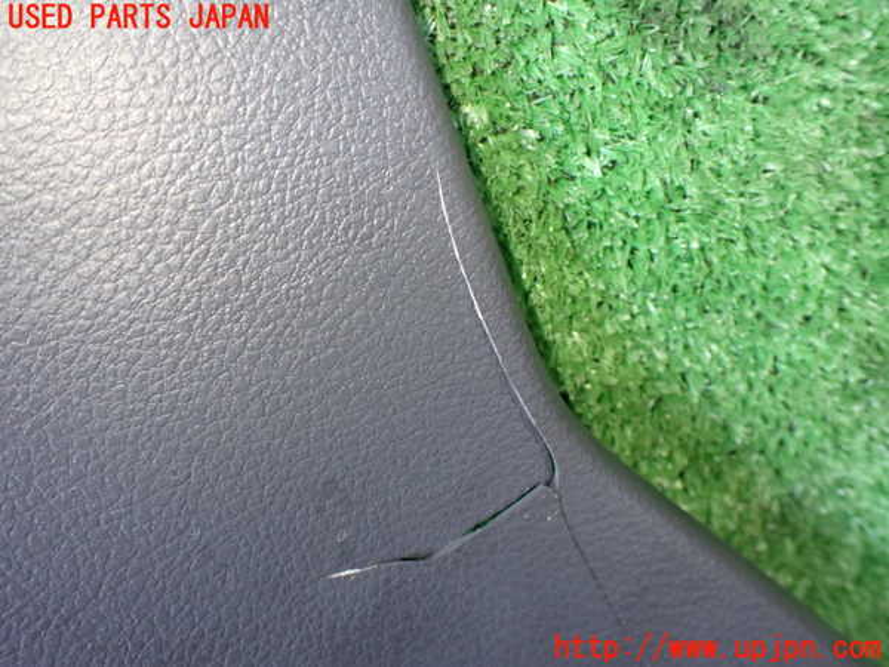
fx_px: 770
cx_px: 444
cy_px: 334
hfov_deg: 60.0
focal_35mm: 30
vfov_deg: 46.8
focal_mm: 5.4
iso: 800
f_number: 2.3
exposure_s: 1/125
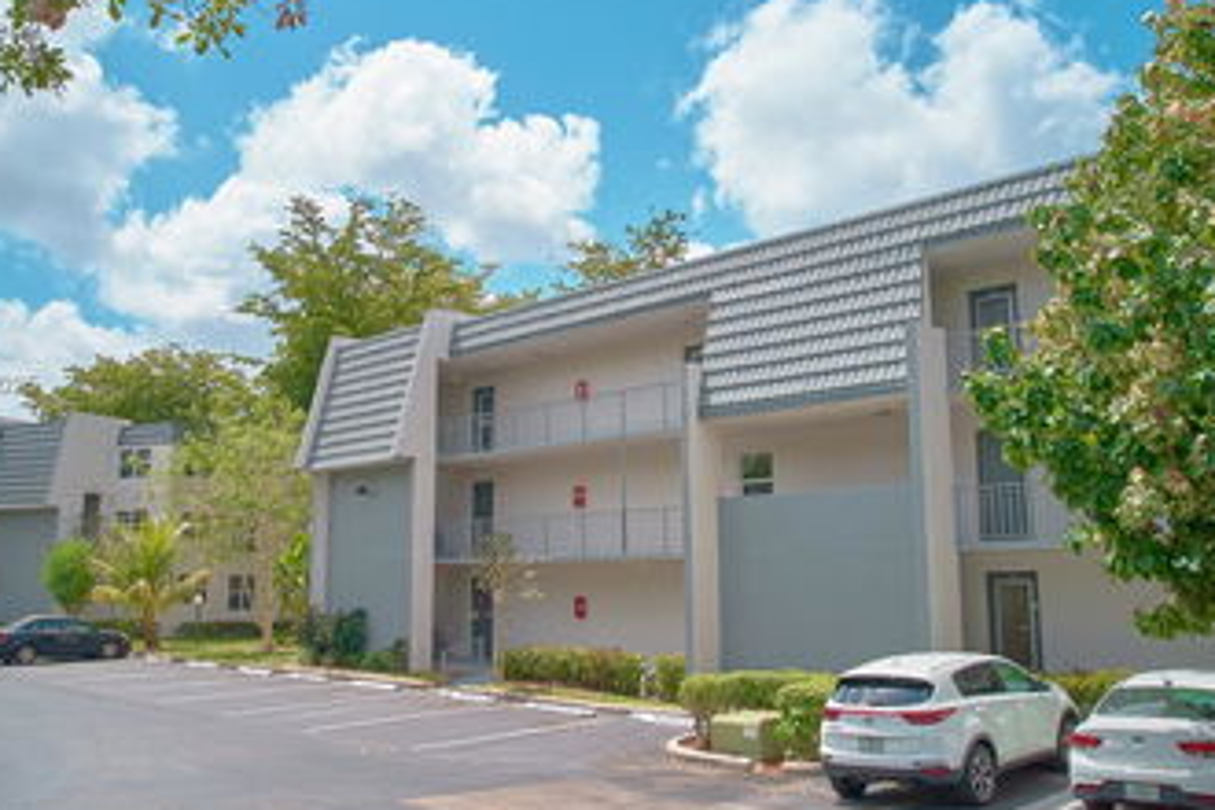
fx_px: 1080
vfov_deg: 41.1
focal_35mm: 32
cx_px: 567
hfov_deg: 58.7
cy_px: 387
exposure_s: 1/90
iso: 100
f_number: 2.8
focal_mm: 8.38
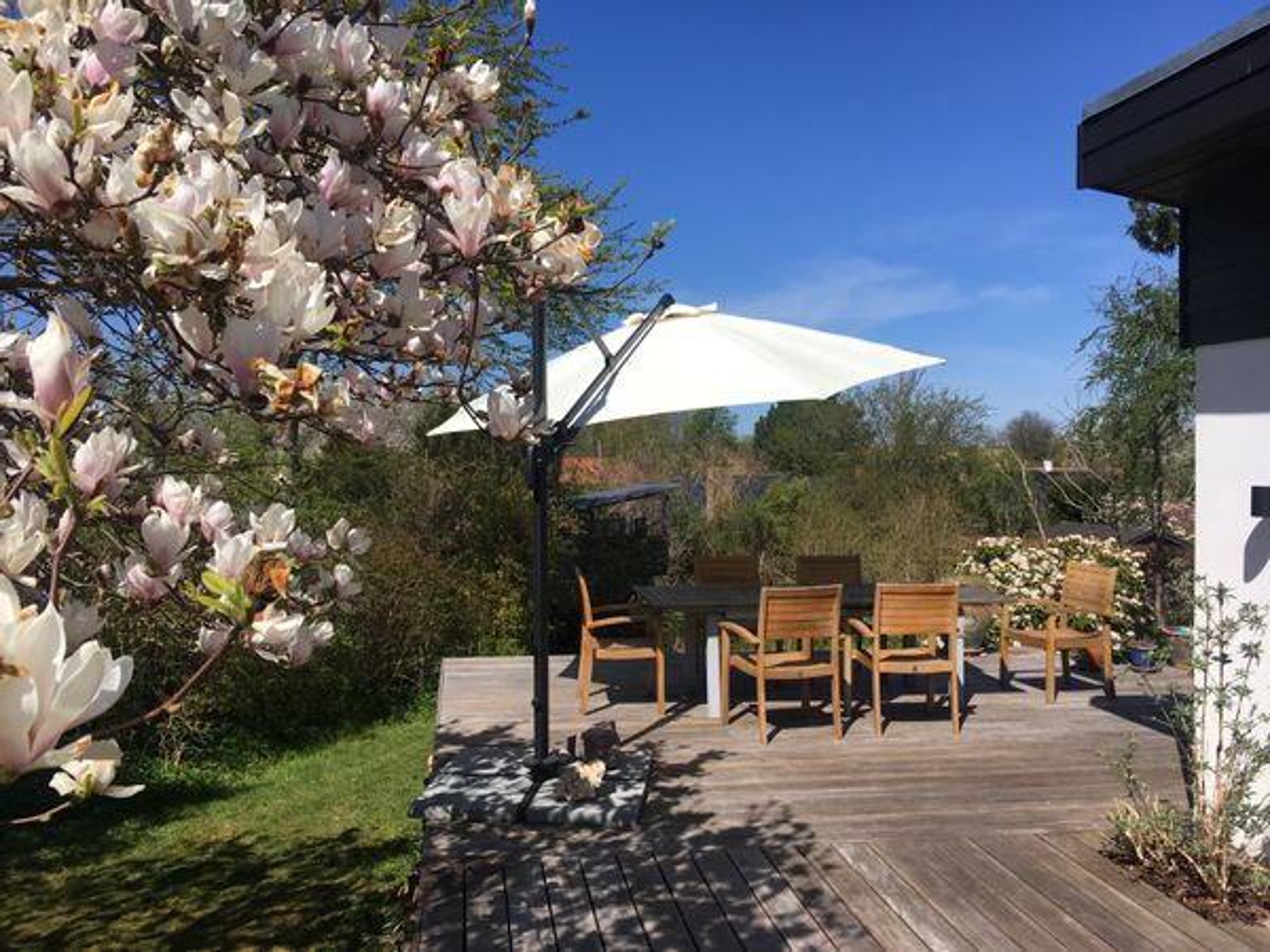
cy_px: 476
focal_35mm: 29
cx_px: 635
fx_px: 1064
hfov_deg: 61.7
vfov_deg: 48.2
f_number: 2.2
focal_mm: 4.15
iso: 25
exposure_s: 1/1923
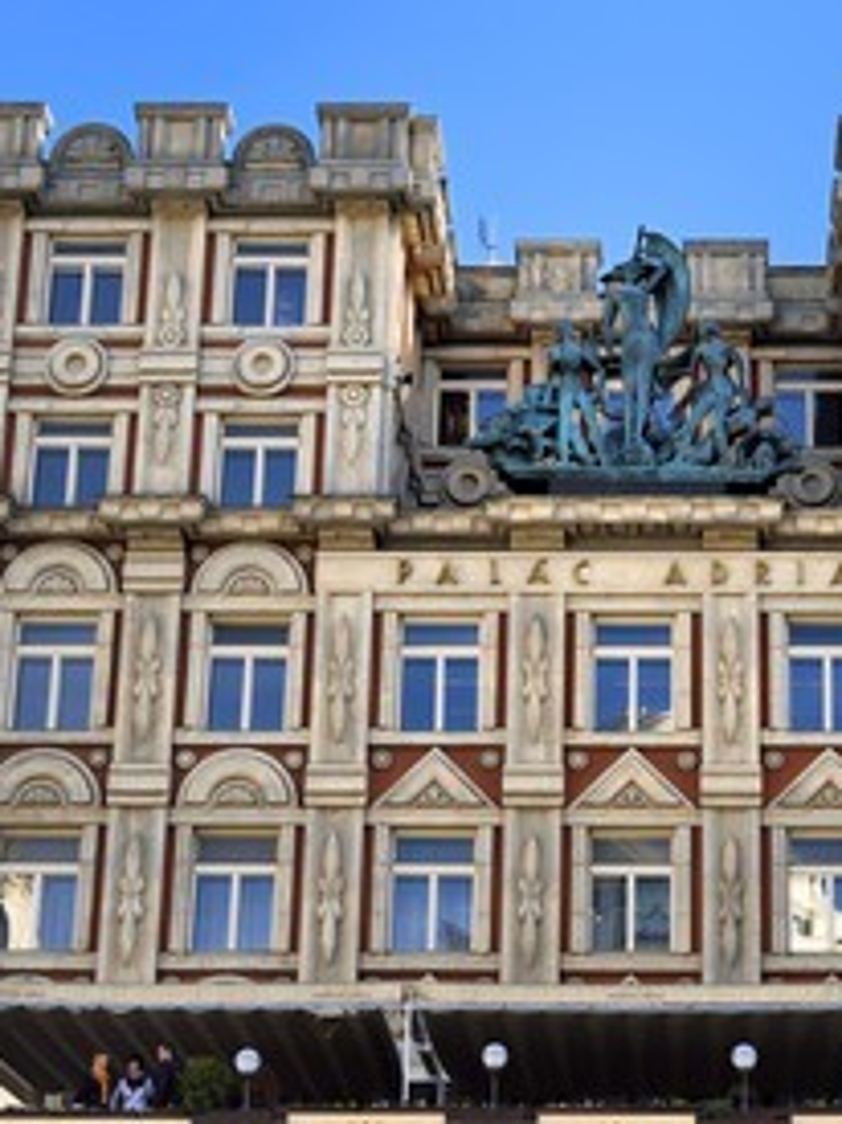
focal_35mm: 88
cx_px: 646
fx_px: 2856
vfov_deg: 22.3
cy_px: 568
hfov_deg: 16.7
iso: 200
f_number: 8
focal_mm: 60
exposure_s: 1/320
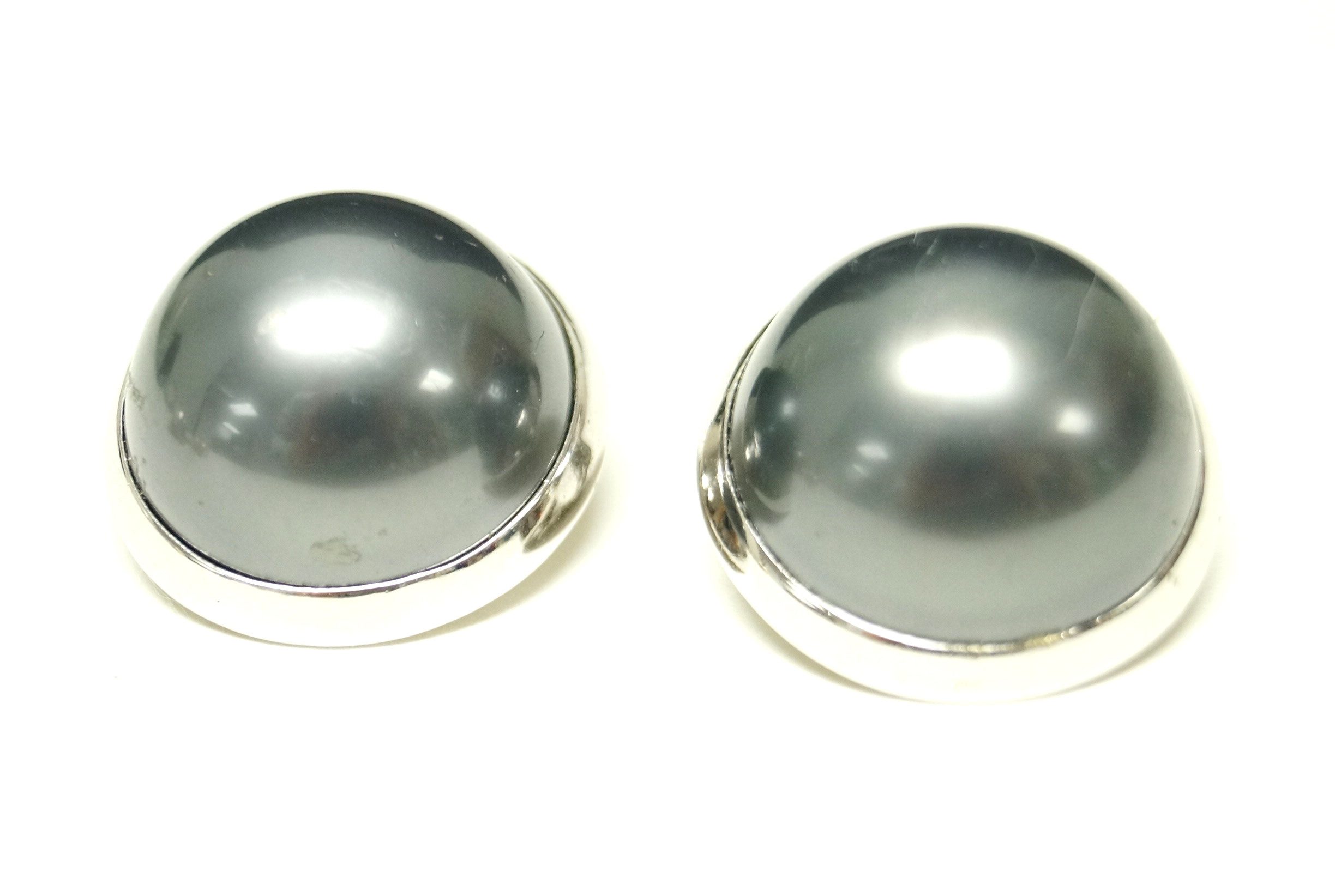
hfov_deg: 24.7
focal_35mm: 82
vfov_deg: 16.5
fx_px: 3055
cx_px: 668
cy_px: 442
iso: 2000
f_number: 5.6
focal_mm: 55
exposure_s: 1/100
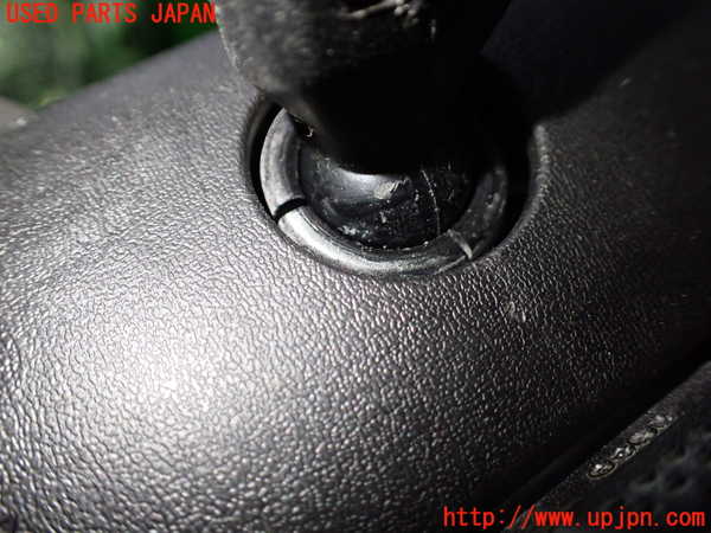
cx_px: 356
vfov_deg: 46.8
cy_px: 266
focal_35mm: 30
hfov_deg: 60.0
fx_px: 616
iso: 640
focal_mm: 5.4
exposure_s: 1/125
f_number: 2.3
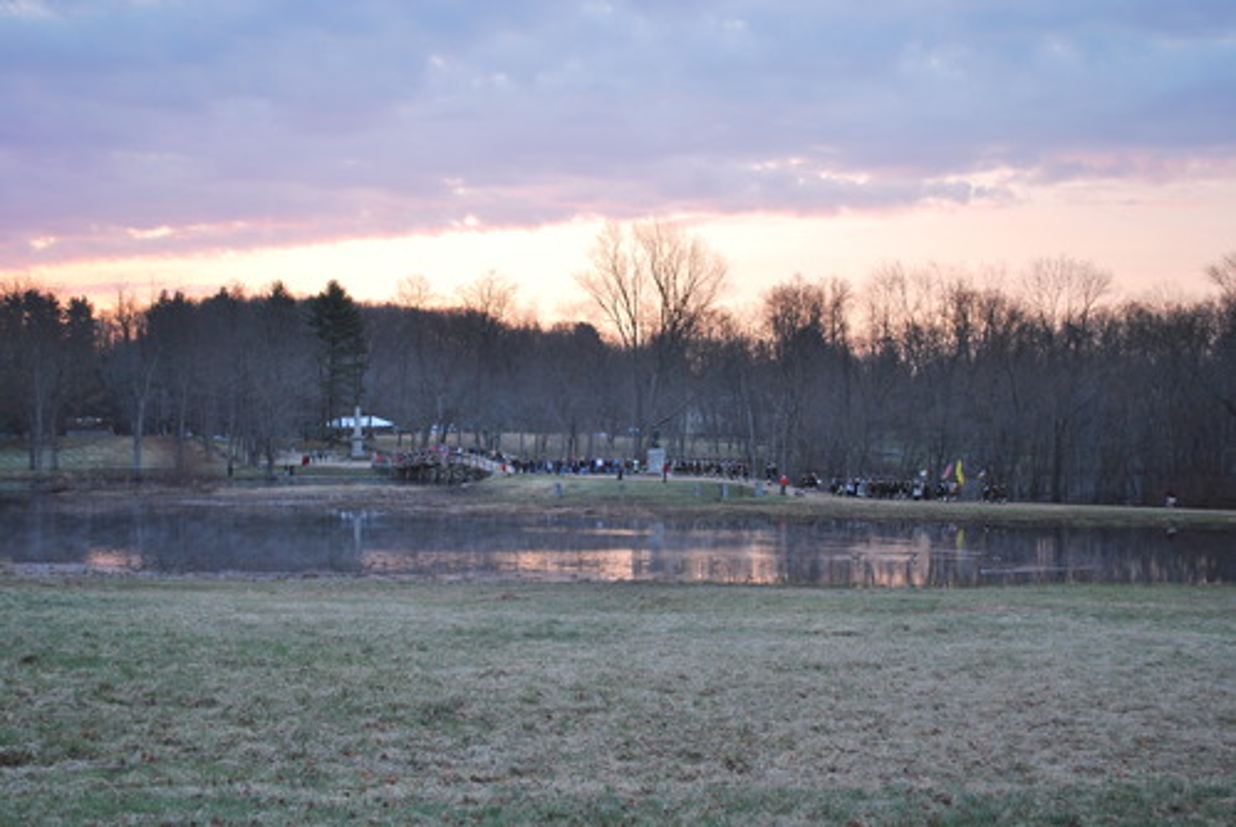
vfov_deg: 29.9
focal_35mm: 45
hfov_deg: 43.6
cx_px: 618
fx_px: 1547
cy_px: 414
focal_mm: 30
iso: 200
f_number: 4.8
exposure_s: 1/30
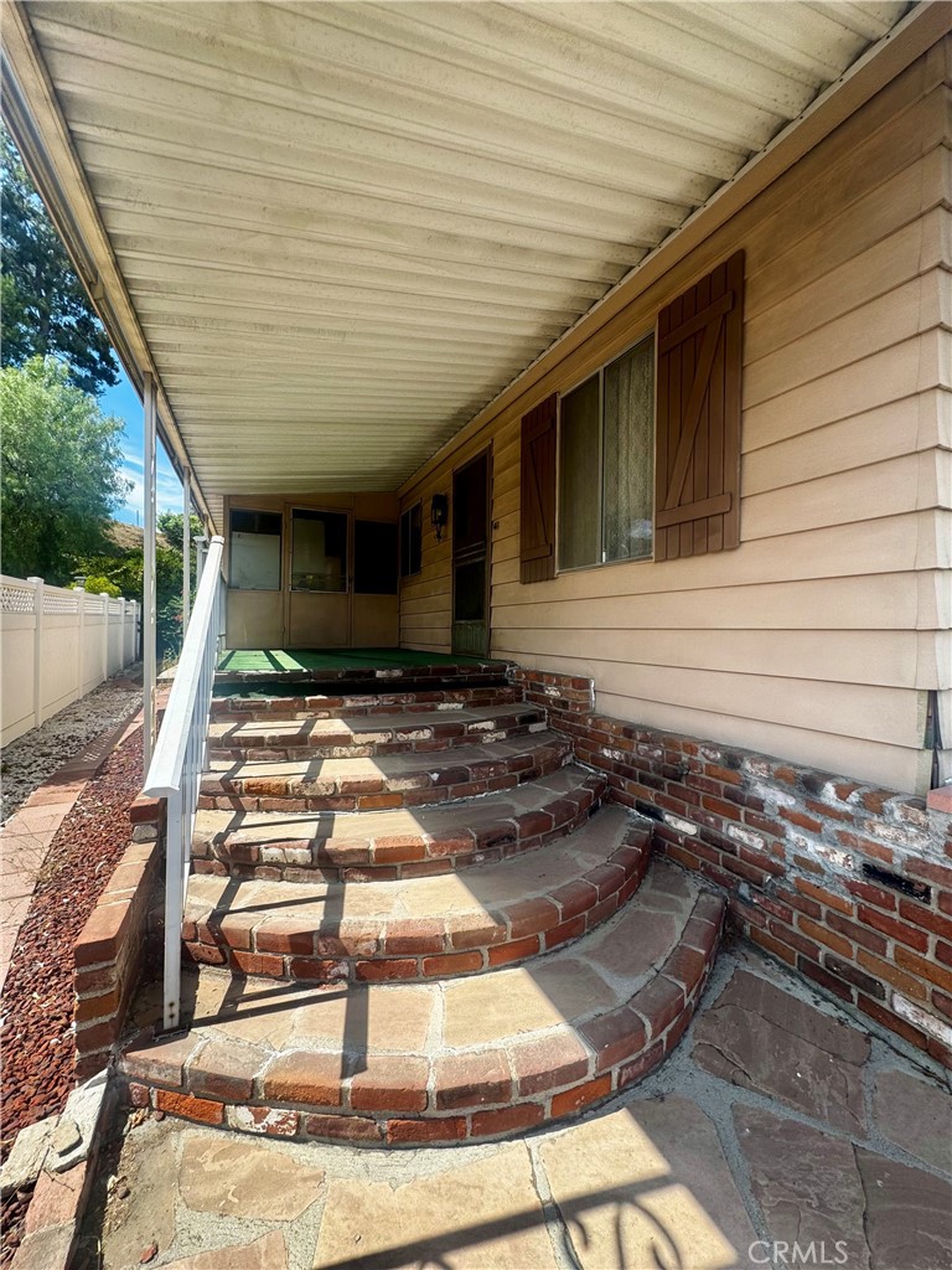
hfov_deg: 85.7
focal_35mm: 14
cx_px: 476
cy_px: 635
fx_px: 513
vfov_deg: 102.1
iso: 40
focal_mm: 2.22
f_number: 2.2
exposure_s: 1/407
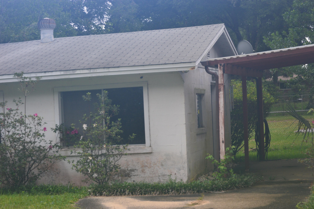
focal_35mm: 82
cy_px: 104
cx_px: 157
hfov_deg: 24.6
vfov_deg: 16.5
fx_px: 719
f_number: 10
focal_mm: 55
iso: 400
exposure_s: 1/250
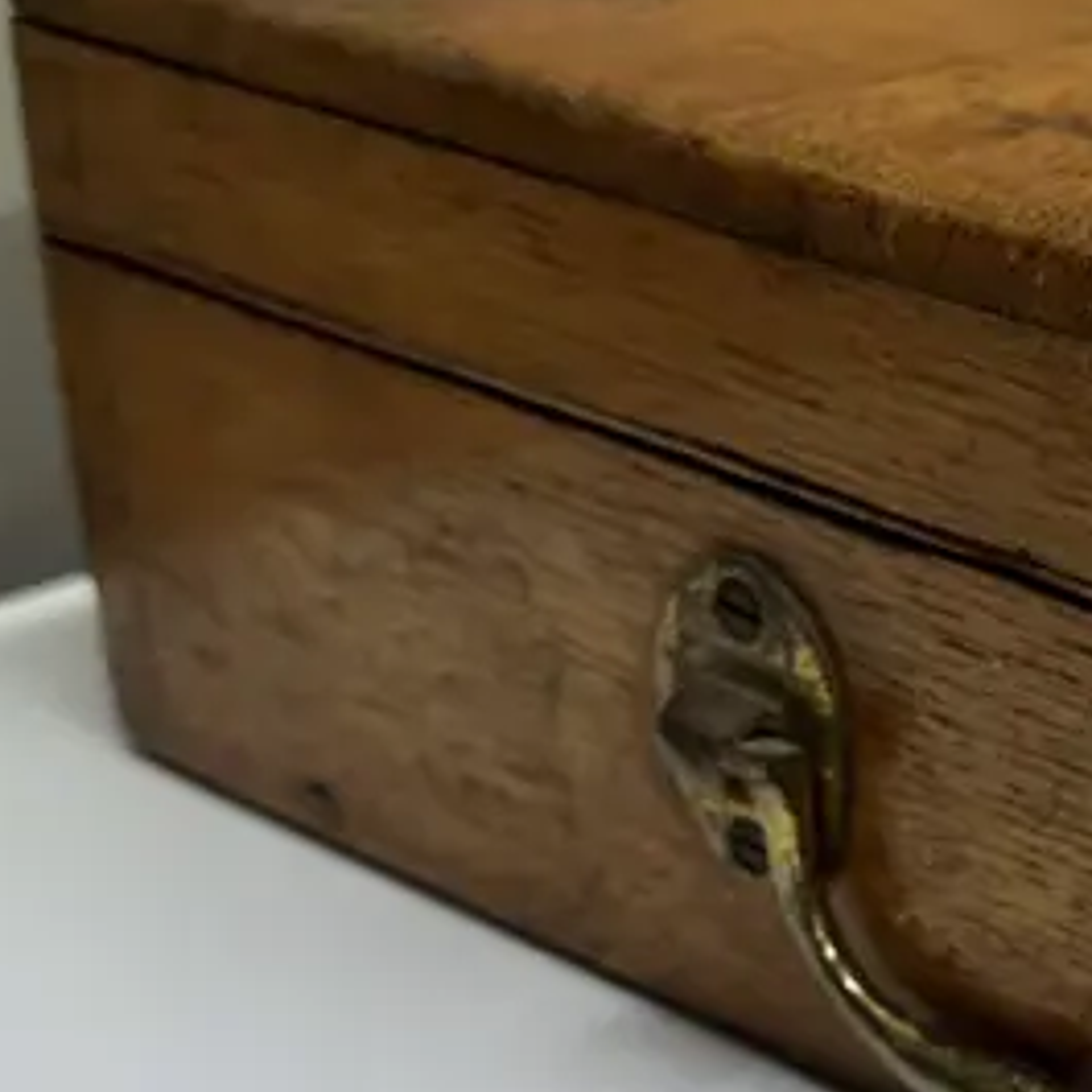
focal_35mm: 82
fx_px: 2927
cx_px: 1426
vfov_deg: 20.9
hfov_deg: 19.5
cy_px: 898
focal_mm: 6.86
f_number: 1.78
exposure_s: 1/100
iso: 100
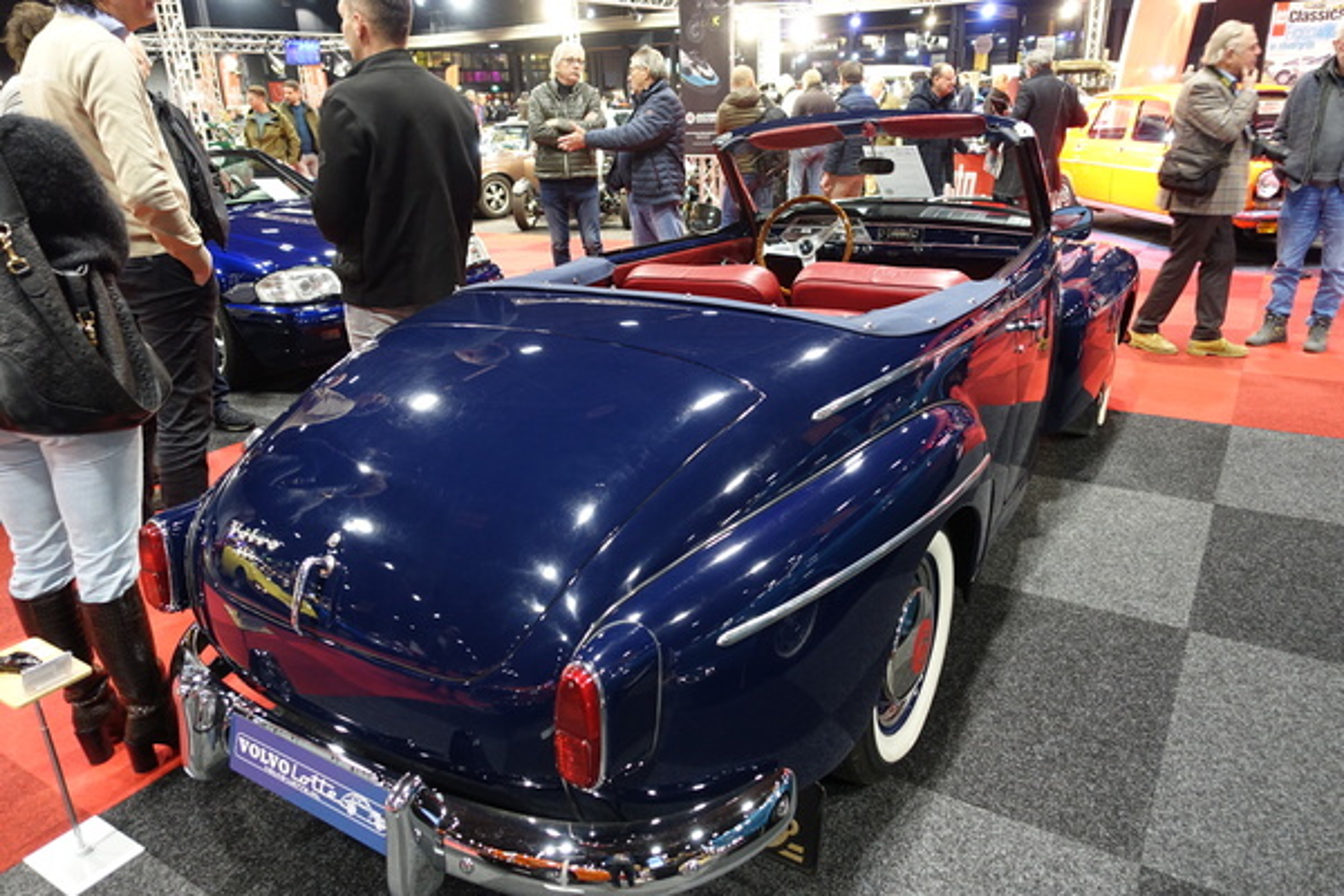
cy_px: 448
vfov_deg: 53.1
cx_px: 672
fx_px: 896
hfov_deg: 73.7
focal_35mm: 24
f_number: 1.8
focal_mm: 8.8
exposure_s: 1/30
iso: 400
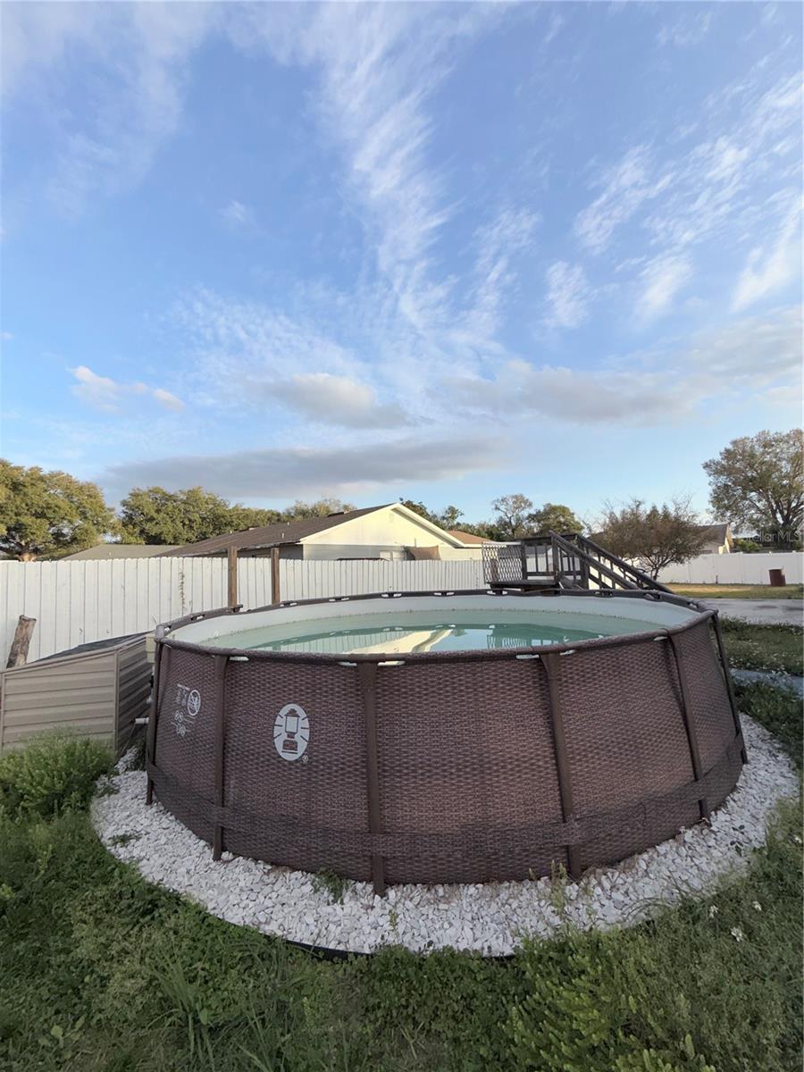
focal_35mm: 14
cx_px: 402
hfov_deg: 85.7
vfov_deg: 102.1
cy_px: 536
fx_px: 434
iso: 25
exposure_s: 1/742
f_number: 2.2
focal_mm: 2.22
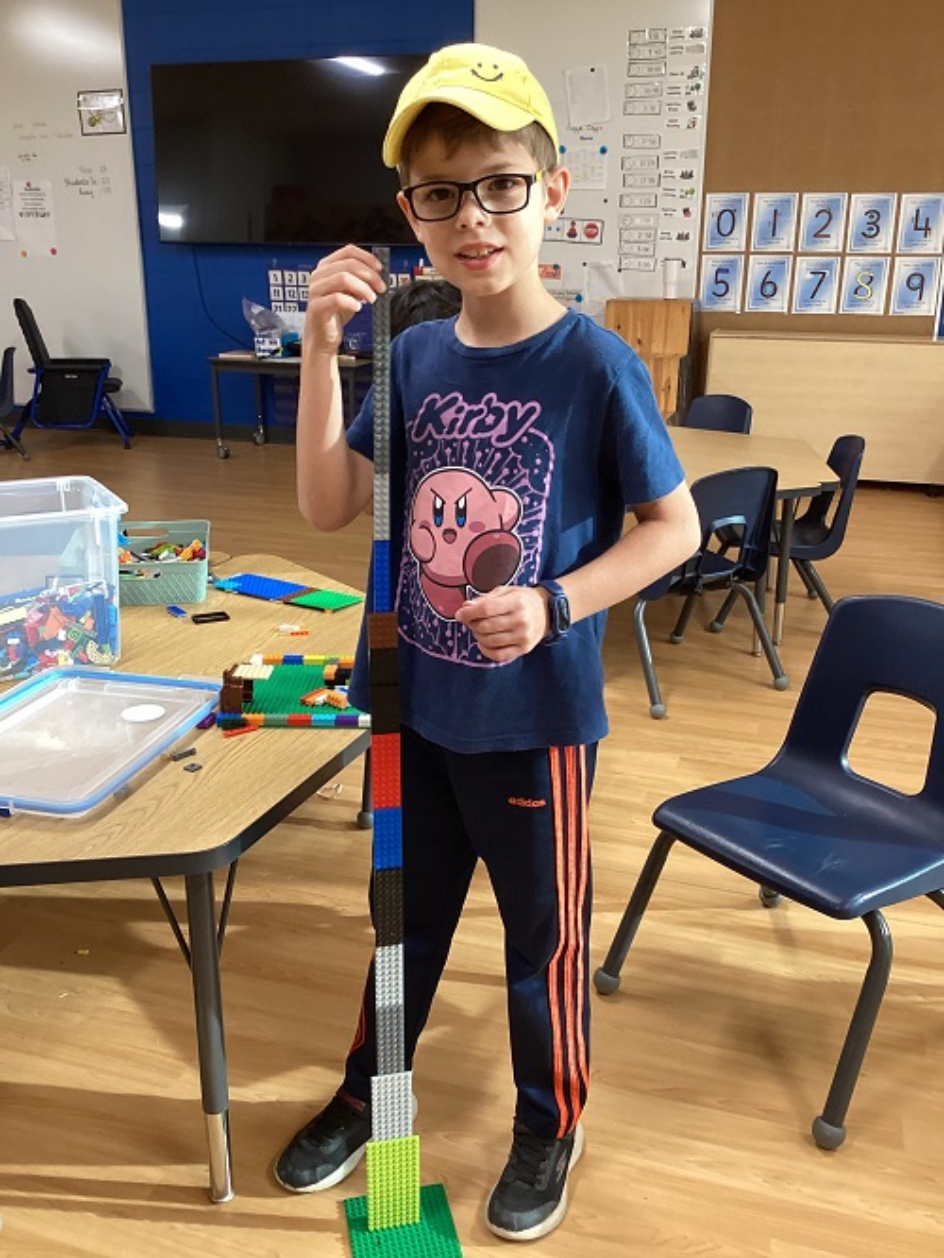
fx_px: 1126
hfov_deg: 45.5
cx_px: 472
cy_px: 629
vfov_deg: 58.3
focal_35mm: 31
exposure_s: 1/50
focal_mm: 3.3
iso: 125
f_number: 2.4
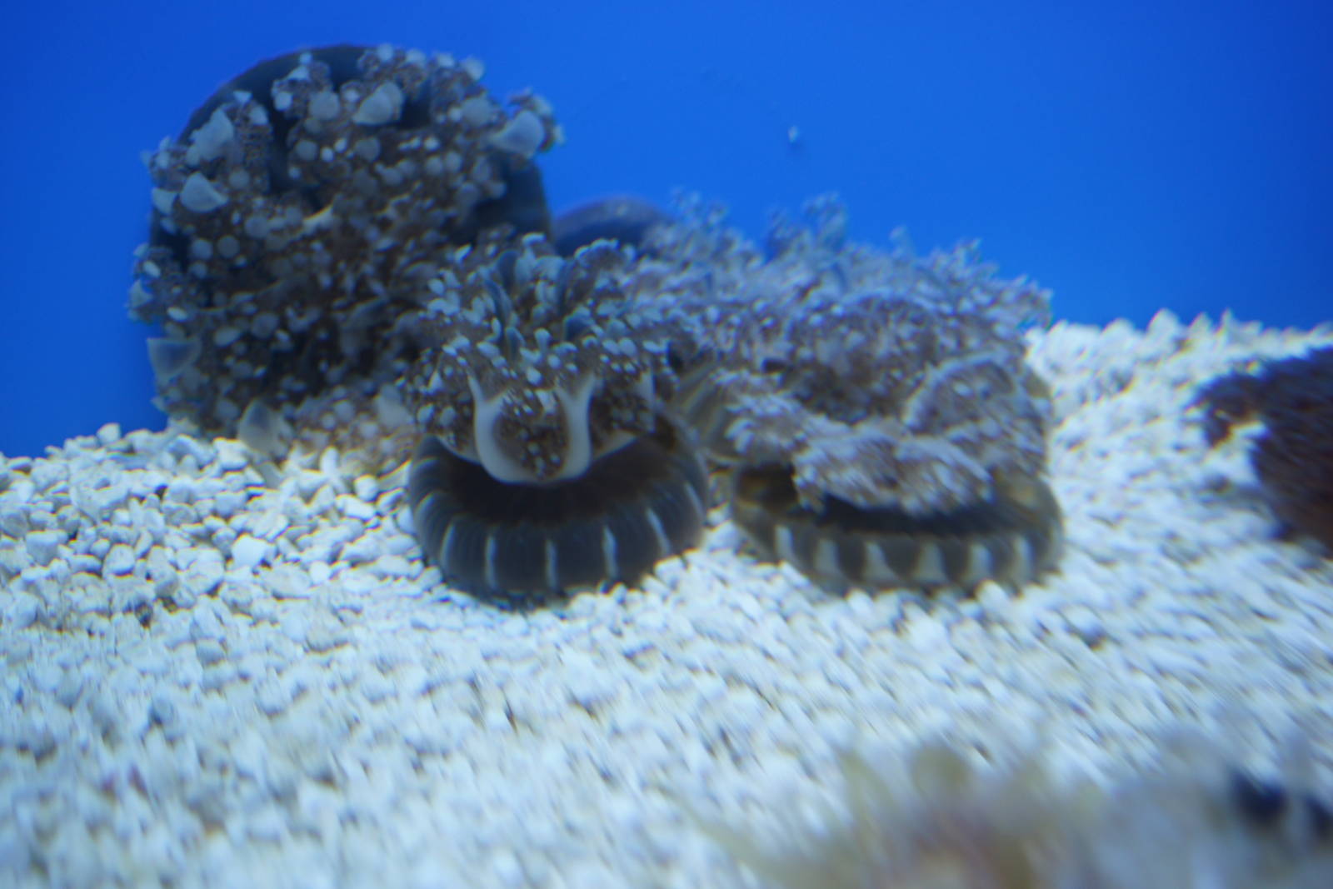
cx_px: 666
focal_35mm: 45
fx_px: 1666
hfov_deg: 43.6
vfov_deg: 29.9
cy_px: 444
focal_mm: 30
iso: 200
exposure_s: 1/160
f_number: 3.2
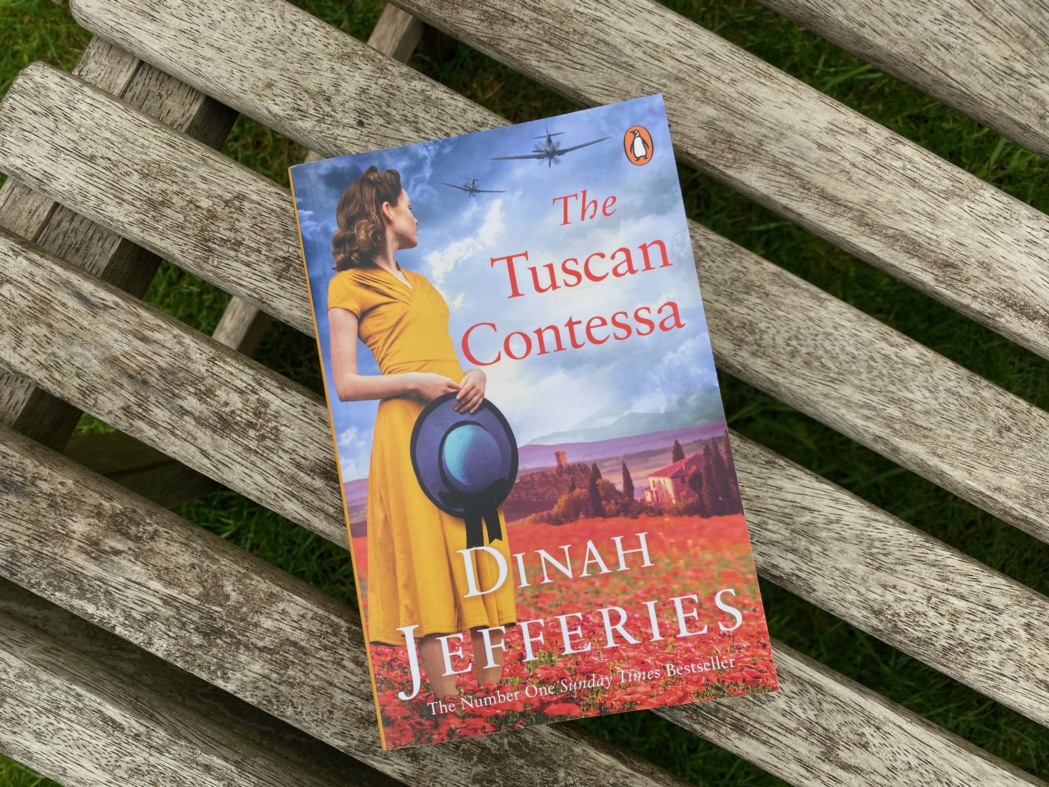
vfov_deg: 53.1
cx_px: 524
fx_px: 788
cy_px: 394
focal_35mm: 26
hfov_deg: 67.3
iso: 32
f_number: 1.8
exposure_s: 1/654
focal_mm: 4.25
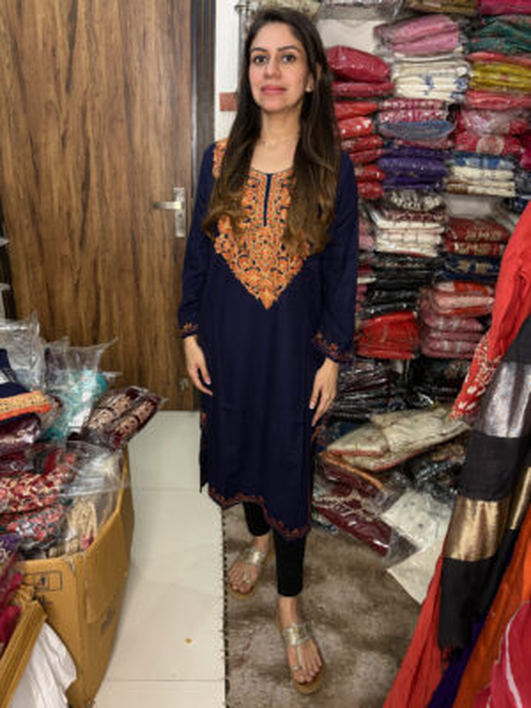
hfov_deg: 53.1
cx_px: 266
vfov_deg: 67.3
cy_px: 354
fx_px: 532
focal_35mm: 26
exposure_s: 1/50
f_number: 1.6
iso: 200
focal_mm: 5.96
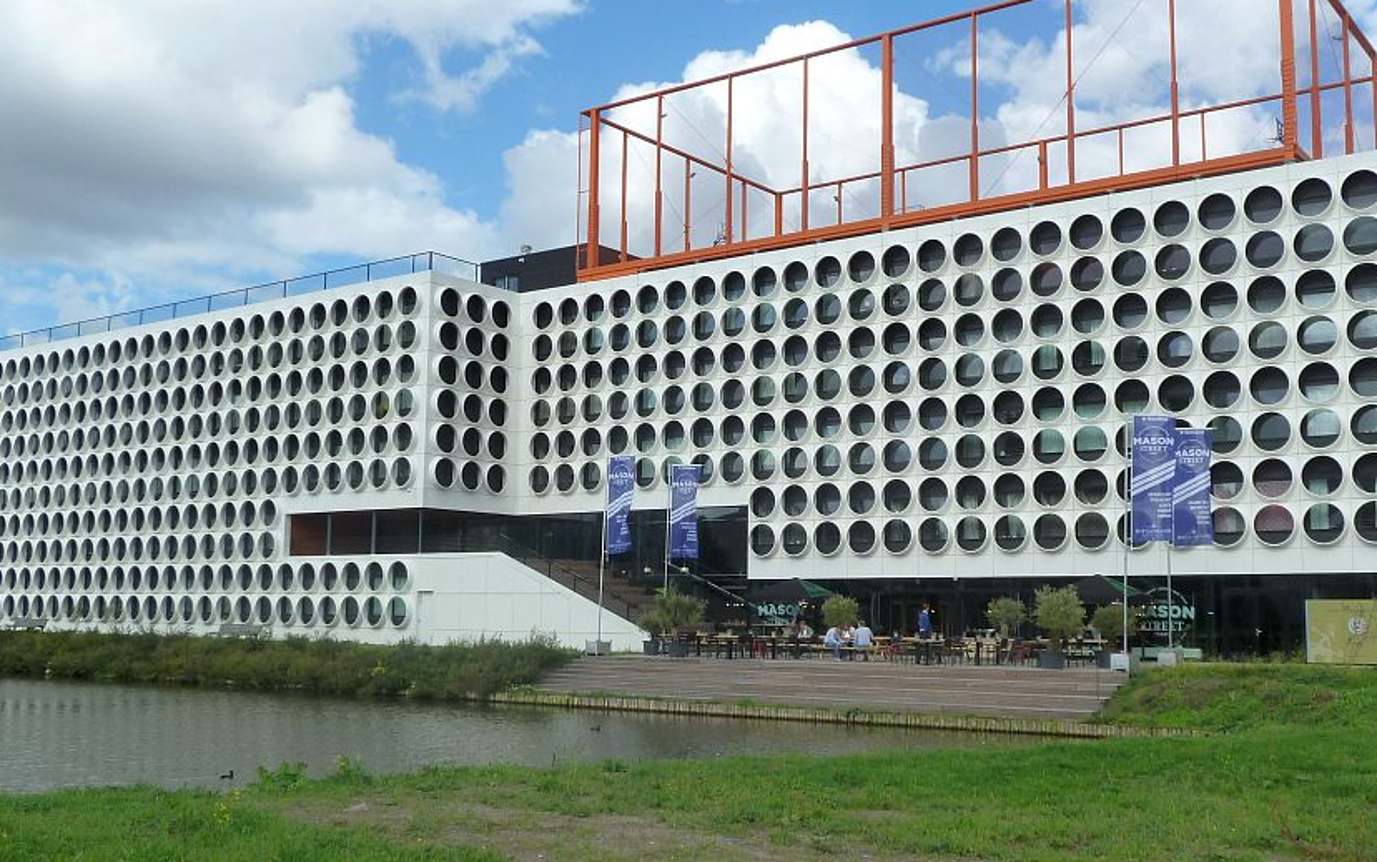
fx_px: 1426
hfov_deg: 51.5
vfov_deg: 33.6
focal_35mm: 38
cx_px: 735
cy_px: 464
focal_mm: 4.7
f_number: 4
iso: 125
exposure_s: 1/500
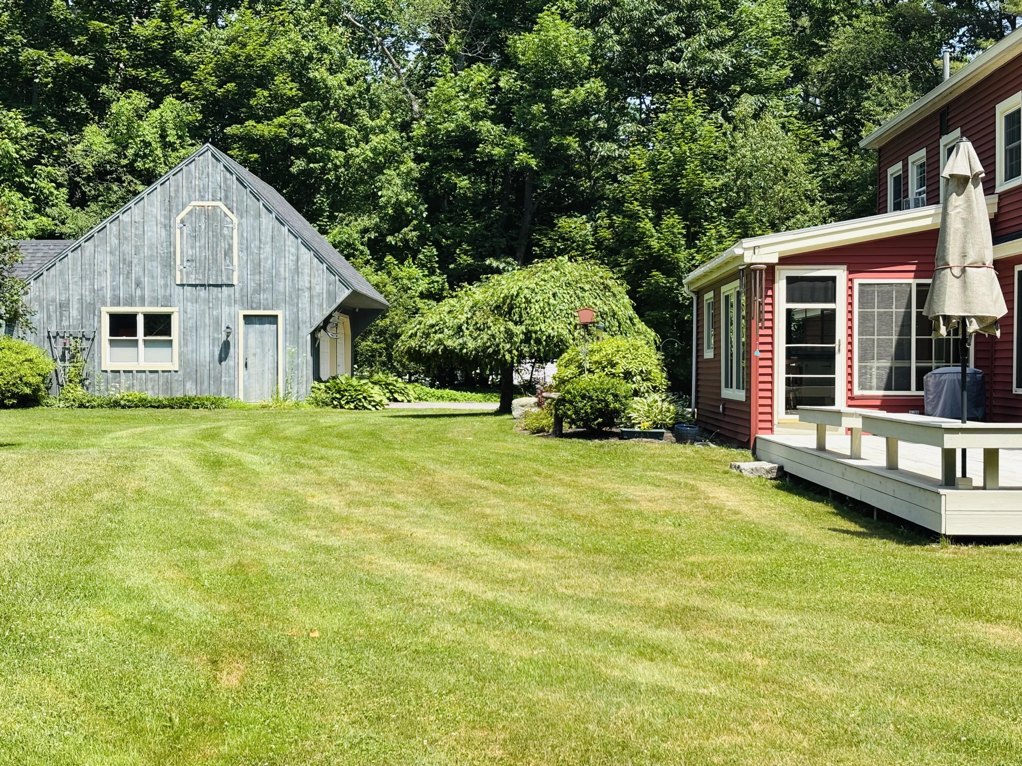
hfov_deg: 36.8
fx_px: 1535
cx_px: 511
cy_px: 383
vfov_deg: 28.0
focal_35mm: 52
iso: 32
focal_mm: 5.96
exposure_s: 1/1418
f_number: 1.6
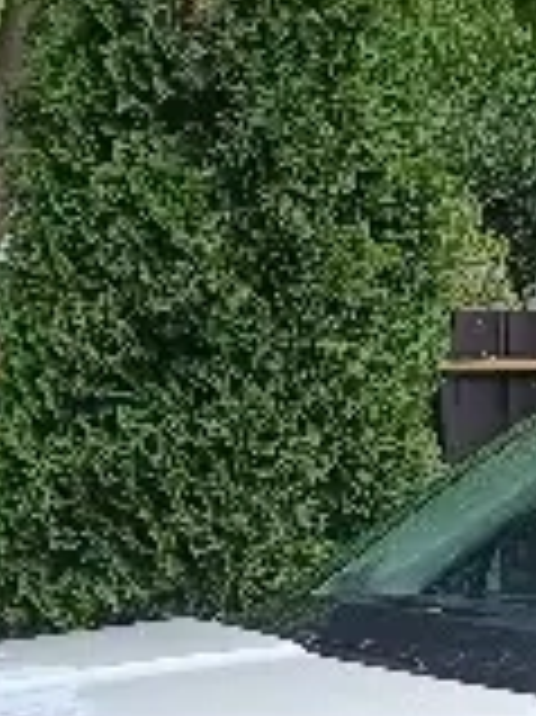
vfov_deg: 12.7
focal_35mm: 151
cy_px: 887
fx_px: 3122
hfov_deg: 9.4
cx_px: 887
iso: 57
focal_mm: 5.59
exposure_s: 1/1667
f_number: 1.88
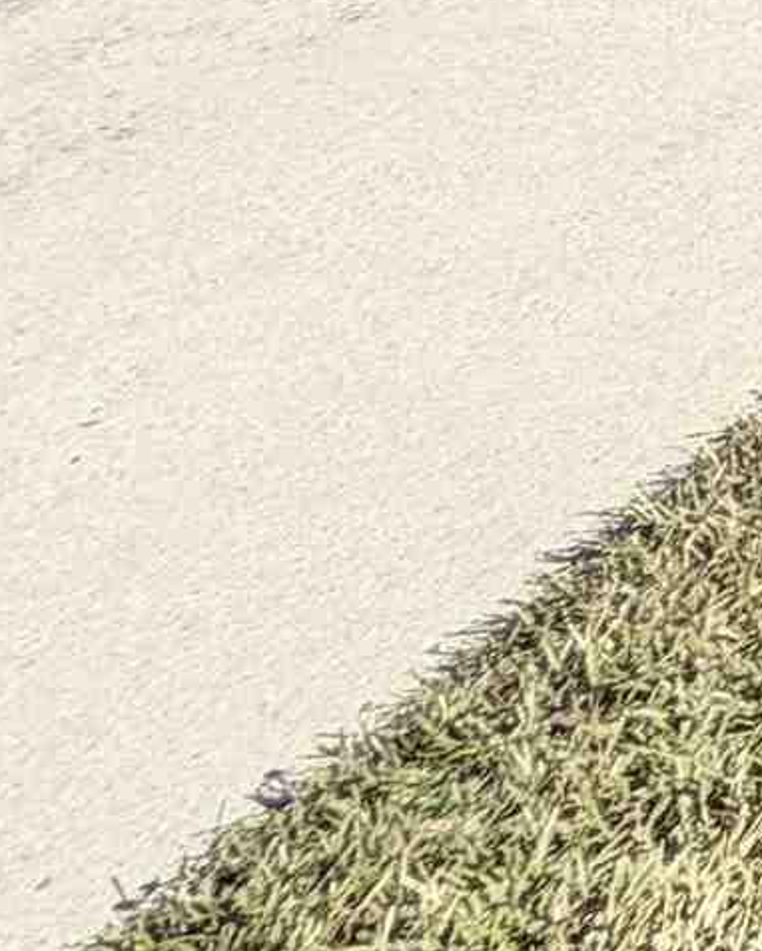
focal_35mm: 88
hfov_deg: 8.3
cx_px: 3008
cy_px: -1242
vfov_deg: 14.9
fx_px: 2479
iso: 32
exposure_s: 1/770
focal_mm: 2.22
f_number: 2.2
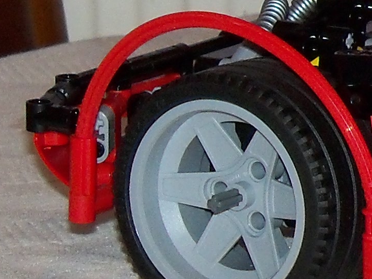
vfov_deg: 5.0
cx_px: 826
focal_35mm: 298
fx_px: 3204
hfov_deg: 6.4
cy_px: 11
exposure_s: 1/30
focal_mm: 10.5
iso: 200
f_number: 4
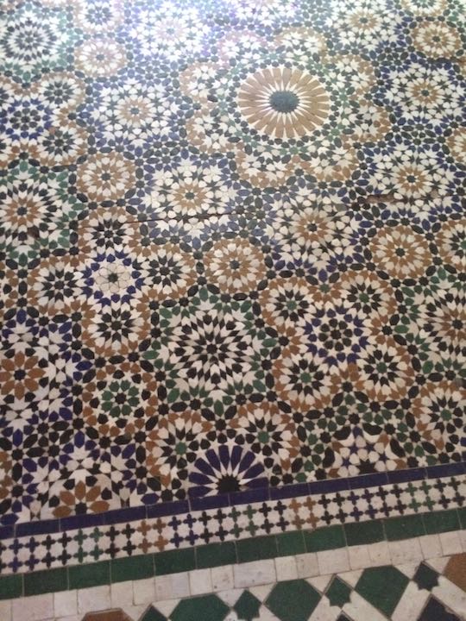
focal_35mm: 29
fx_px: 521
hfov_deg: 48.2
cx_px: 233
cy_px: 310
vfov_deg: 61.7
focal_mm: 4.15
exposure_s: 1/17
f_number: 2.2
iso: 500
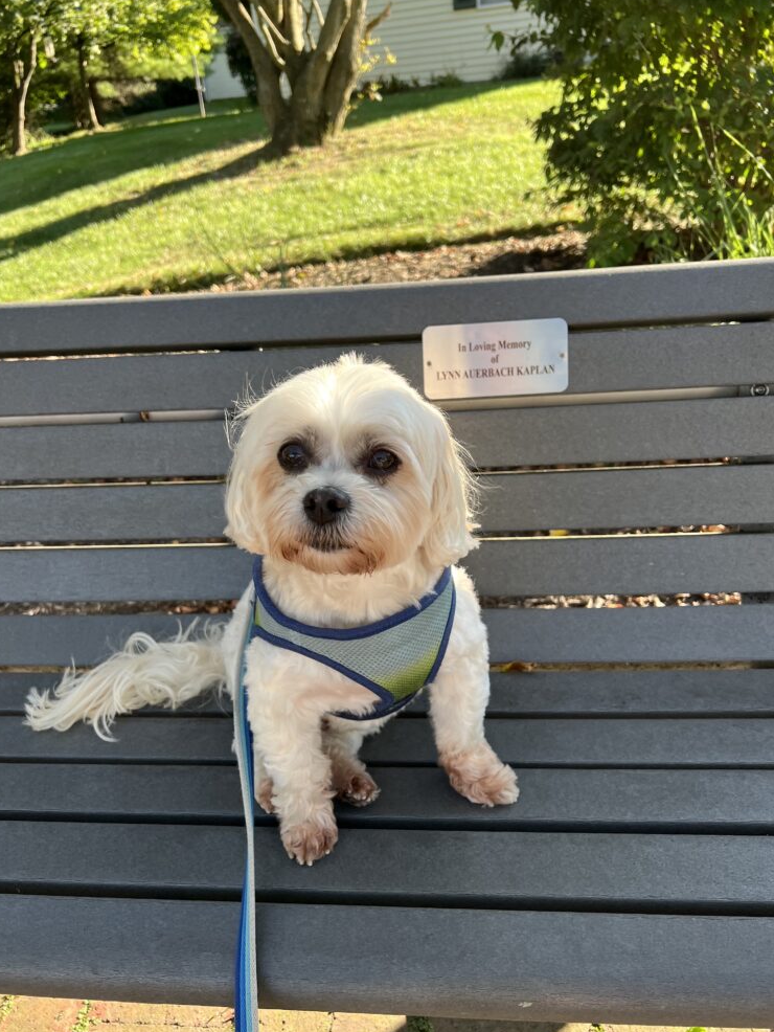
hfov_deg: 51.4
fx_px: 805
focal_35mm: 27
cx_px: 390
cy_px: 524
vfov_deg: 65.3
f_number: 1.5
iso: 50
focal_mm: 5.7
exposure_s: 1/448
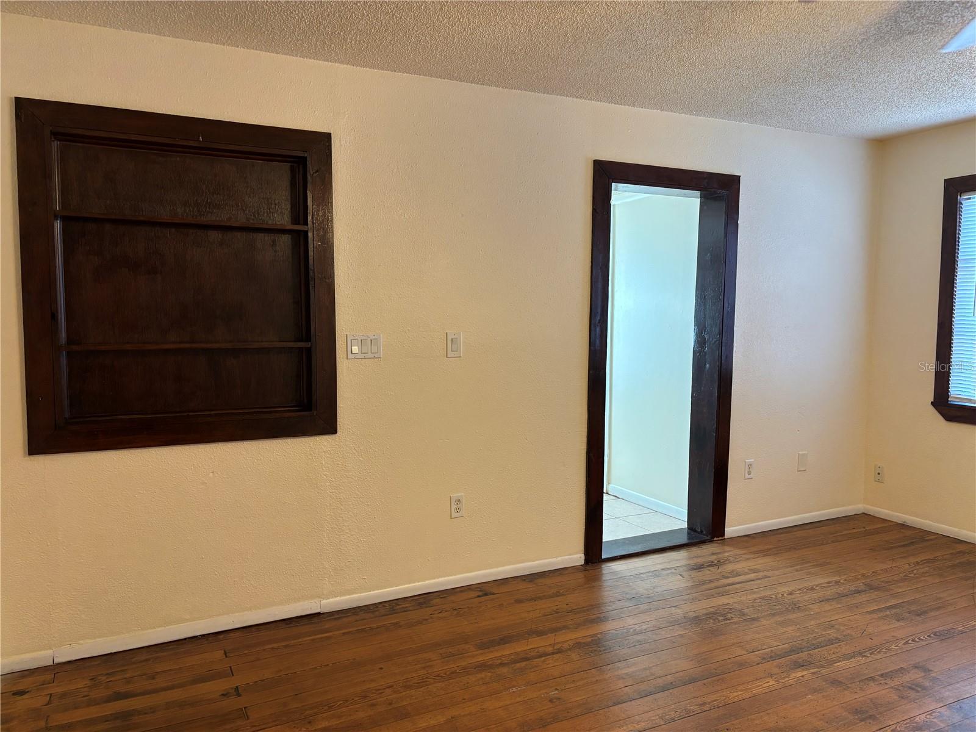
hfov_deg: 67.3
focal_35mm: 26
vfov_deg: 53.1
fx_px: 733
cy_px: 366
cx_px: 488
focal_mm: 5.96
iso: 200
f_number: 1.6
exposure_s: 1/60
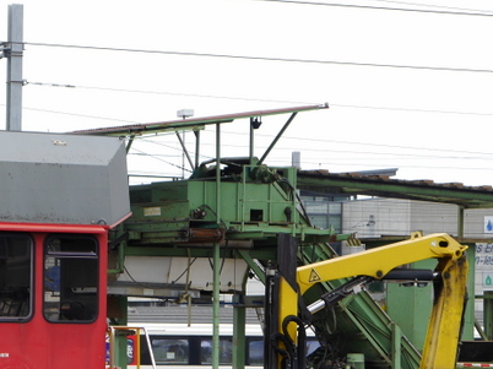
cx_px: 9
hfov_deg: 9.4
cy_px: 340
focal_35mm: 209
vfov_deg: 7.1
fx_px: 2975
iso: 160
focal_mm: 42
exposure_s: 1/200
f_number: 7.1
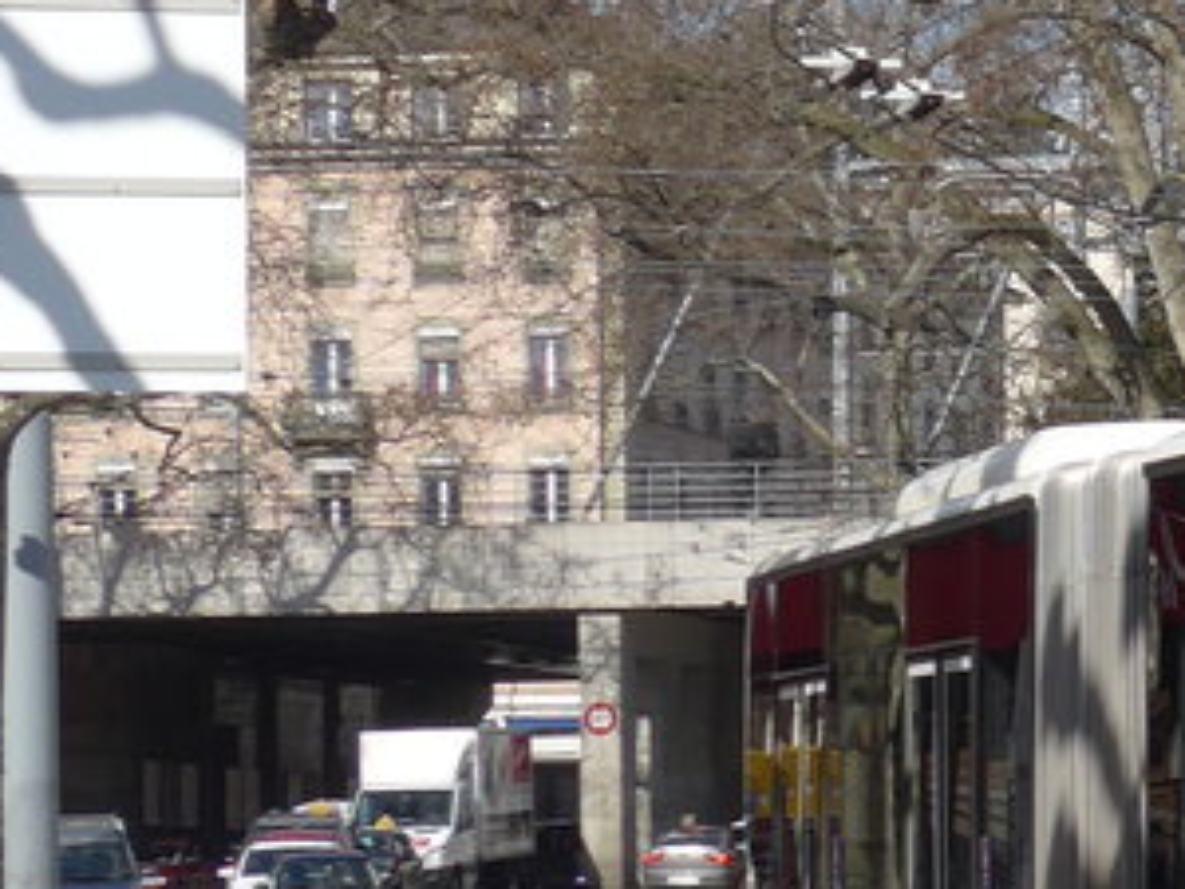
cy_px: 719
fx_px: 6710
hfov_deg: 9.5
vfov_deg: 7.6
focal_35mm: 196
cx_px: 2279
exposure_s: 1/1300
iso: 80
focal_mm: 10.1
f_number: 3.2
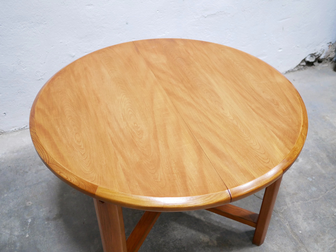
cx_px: 168
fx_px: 388
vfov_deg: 36.0
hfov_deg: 46.8
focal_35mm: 40
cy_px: 126
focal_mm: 20
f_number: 1.7
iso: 1000
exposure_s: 1/60
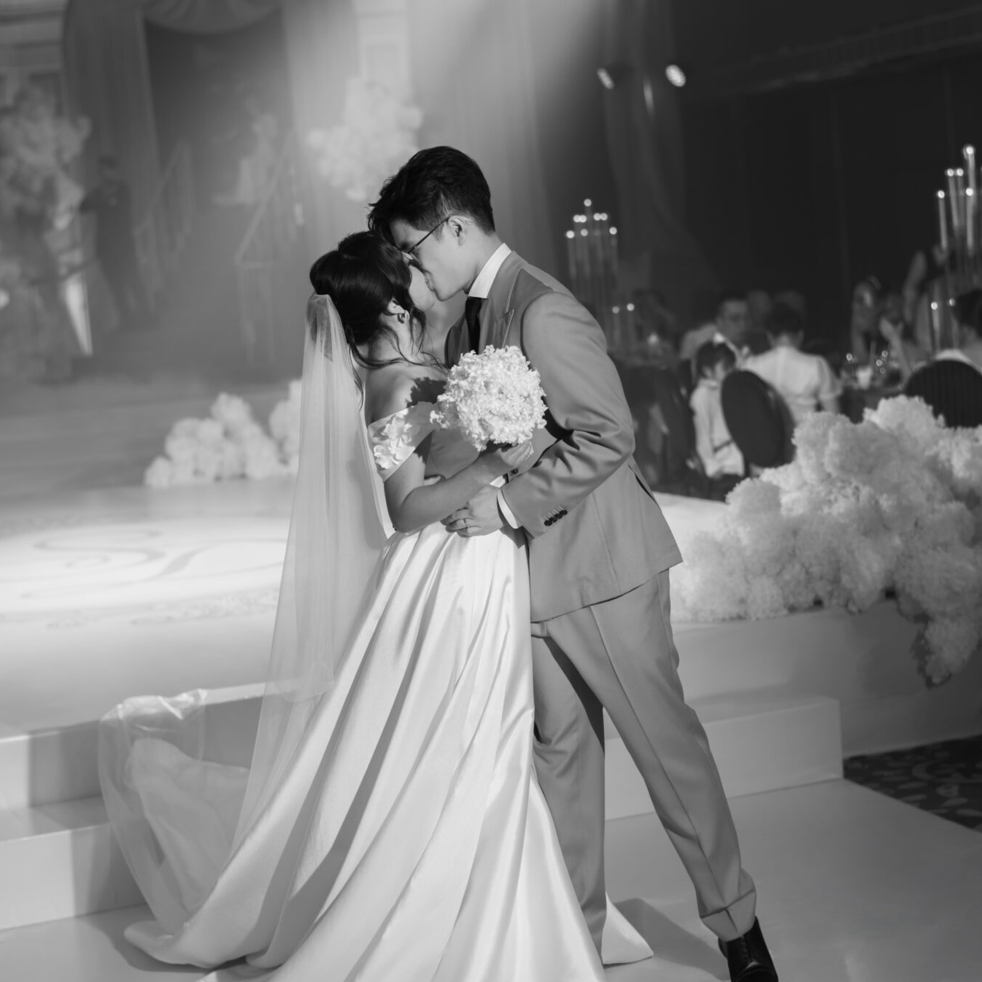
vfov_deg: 23.0
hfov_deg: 23.1
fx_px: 2407
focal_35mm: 75
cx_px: 491
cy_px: 428
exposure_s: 1/200
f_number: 2.8
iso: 200
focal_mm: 58
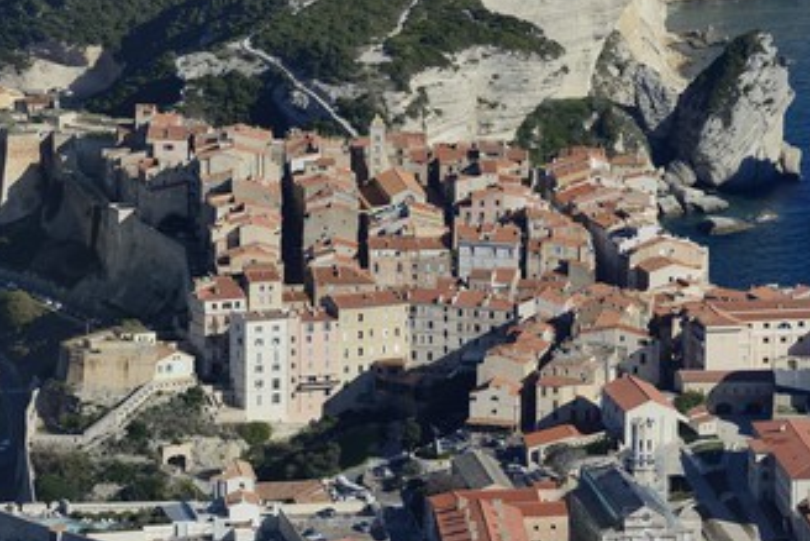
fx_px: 5762
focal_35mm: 256
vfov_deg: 5.4
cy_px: 267
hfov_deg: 8.0
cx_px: 467
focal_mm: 200
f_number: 11
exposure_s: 1/800
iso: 400
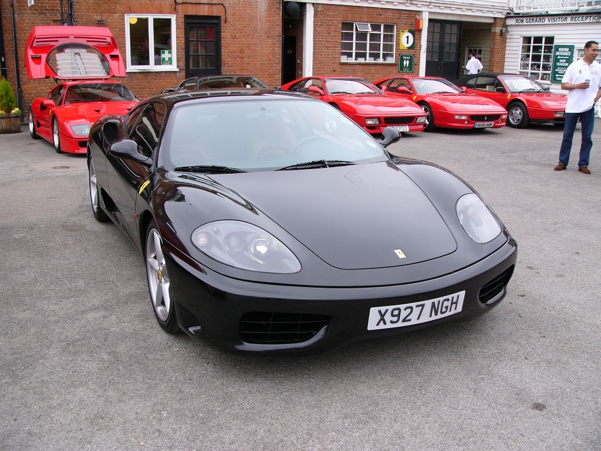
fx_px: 625
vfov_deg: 39.7
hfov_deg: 51.4
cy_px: 226
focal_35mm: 36
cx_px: 300
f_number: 3.7
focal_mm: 6
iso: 50
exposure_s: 1/100
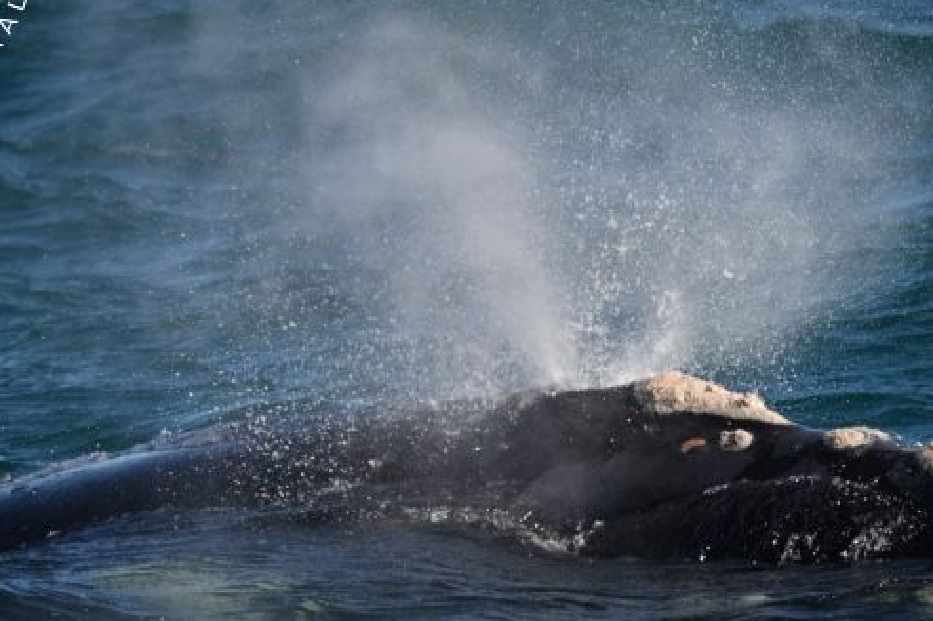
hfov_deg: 2.5
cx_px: 529
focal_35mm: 817
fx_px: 21159
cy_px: 329
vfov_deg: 1.7
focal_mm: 500
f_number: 6.3
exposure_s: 1/8000
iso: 1400
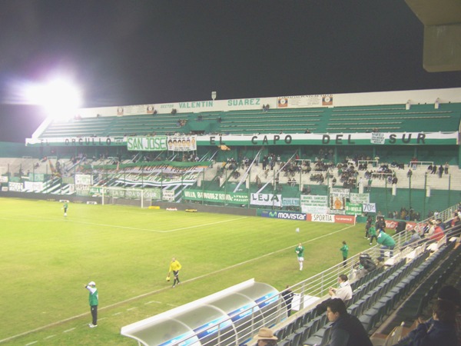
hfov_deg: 49.0
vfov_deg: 37.7
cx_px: 230
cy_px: 173
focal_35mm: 38
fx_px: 506
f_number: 2.8
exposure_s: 1/13
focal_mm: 6.3
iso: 160
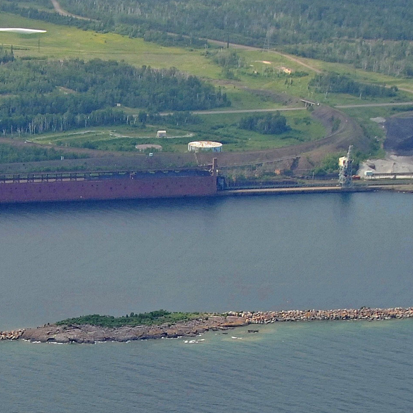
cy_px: 326
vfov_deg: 12.7
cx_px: -32
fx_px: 1849
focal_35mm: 137
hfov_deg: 12.5
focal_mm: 24
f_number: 6
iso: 400
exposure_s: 1/1000
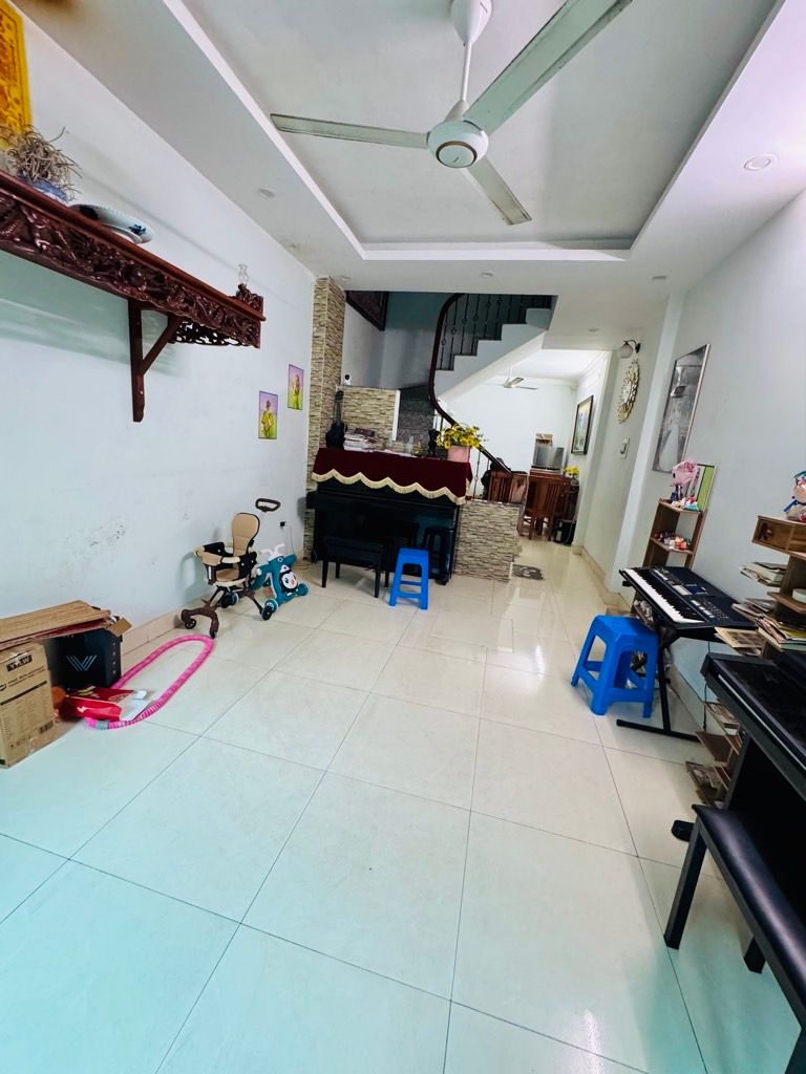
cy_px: 537
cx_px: 403
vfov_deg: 102.1
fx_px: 435
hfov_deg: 85.7
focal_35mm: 14
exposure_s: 1/61
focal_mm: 2.22
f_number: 2.2
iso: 320
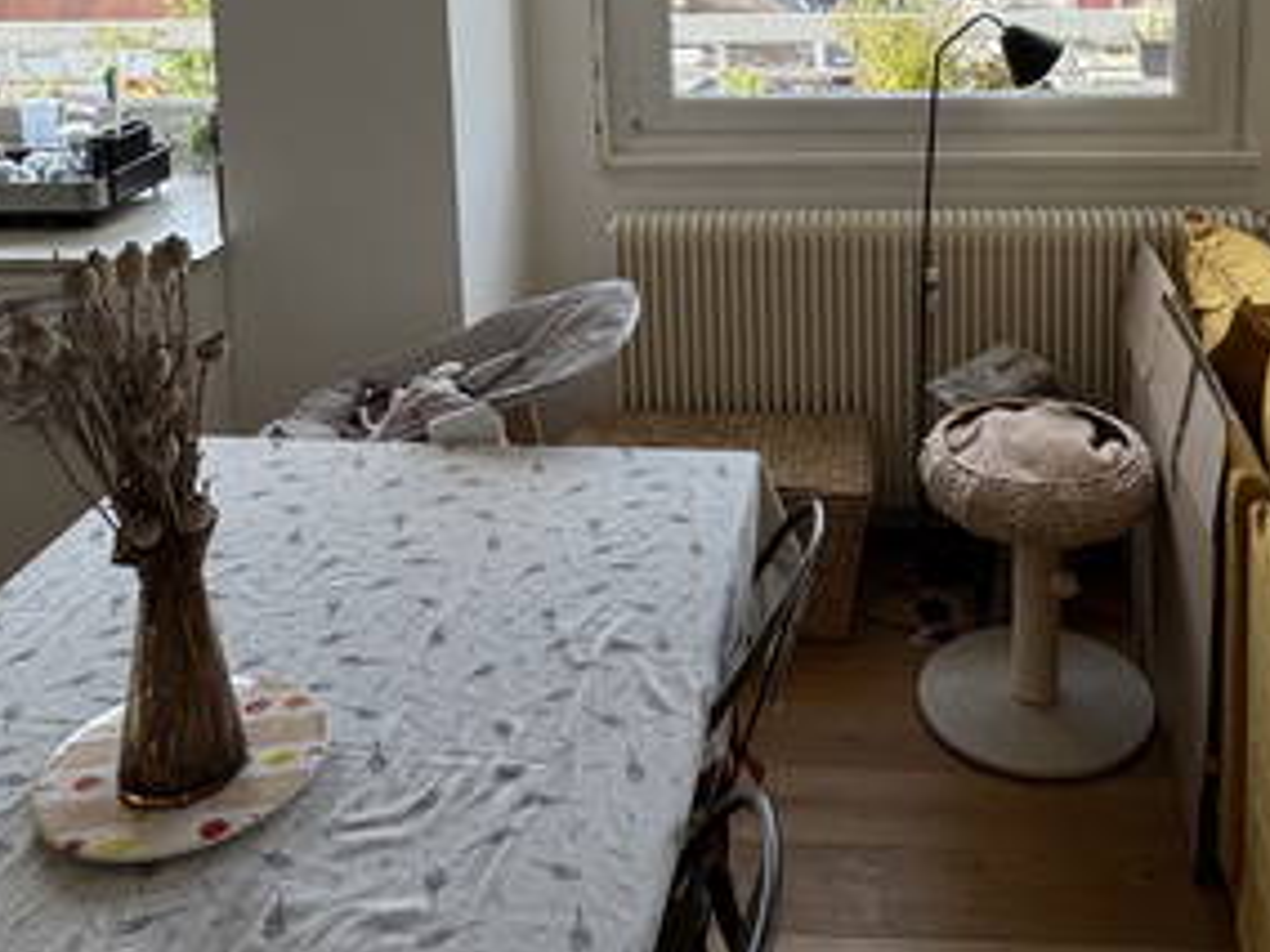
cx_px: 809
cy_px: -9
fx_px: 1431
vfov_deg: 33.5
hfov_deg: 47.3
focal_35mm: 39
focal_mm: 2.22
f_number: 2.2
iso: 40
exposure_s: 1/206
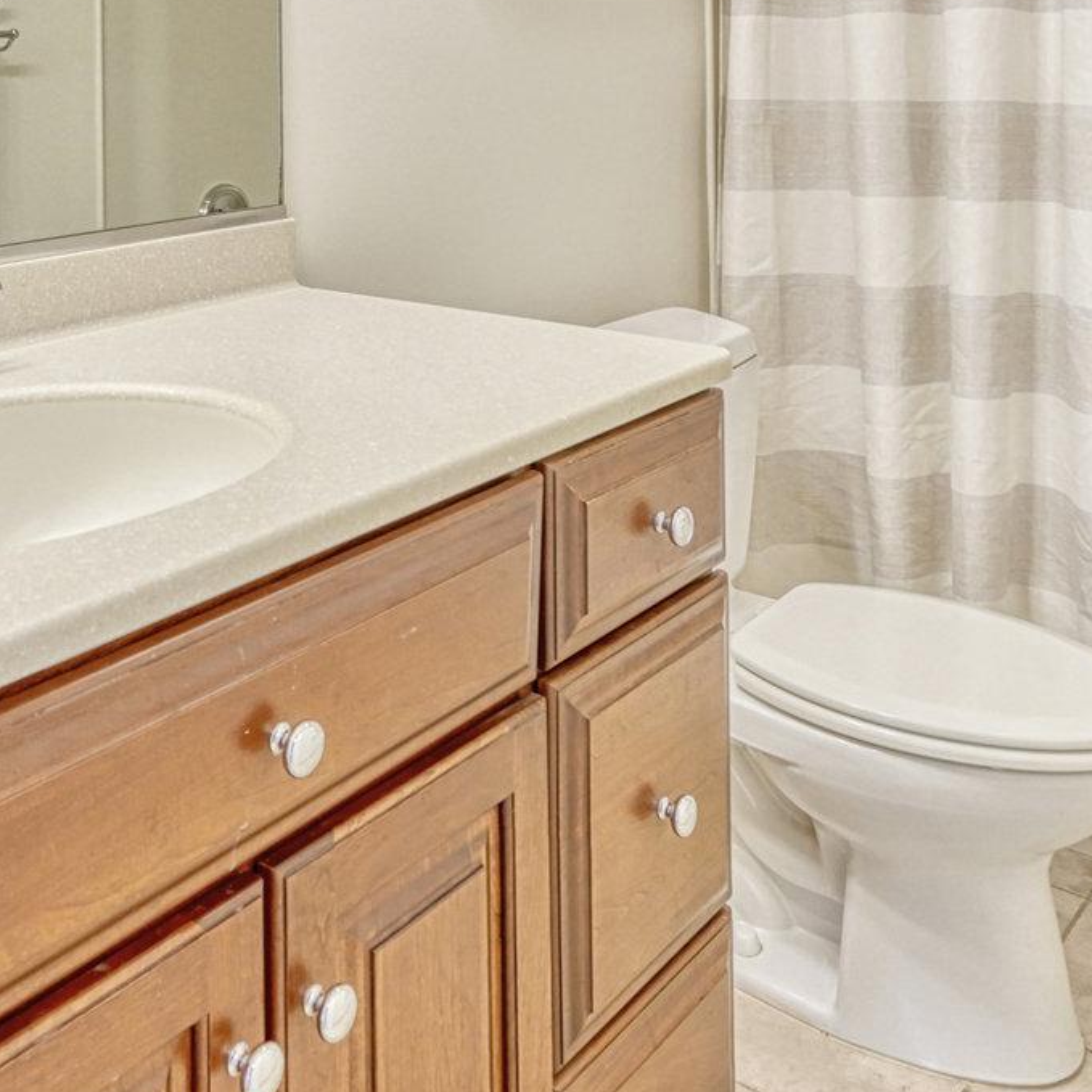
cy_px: 44
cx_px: 384
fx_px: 1463
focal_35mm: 41
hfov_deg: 40.5
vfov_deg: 37.3
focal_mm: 16
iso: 1250
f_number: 8
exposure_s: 1/1250
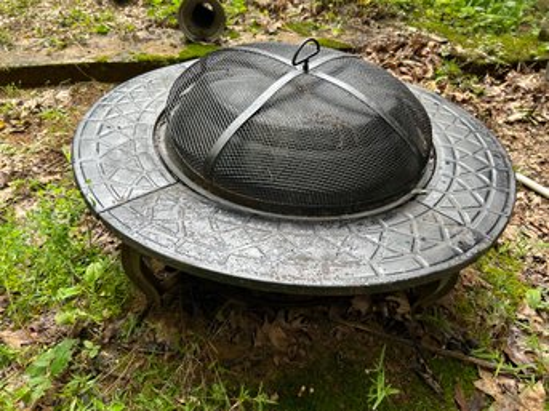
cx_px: 274
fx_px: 412
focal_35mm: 26
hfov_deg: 67.3
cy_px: 206
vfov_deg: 53.0
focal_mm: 5.7
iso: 64
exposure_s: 1/121
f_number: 1.5
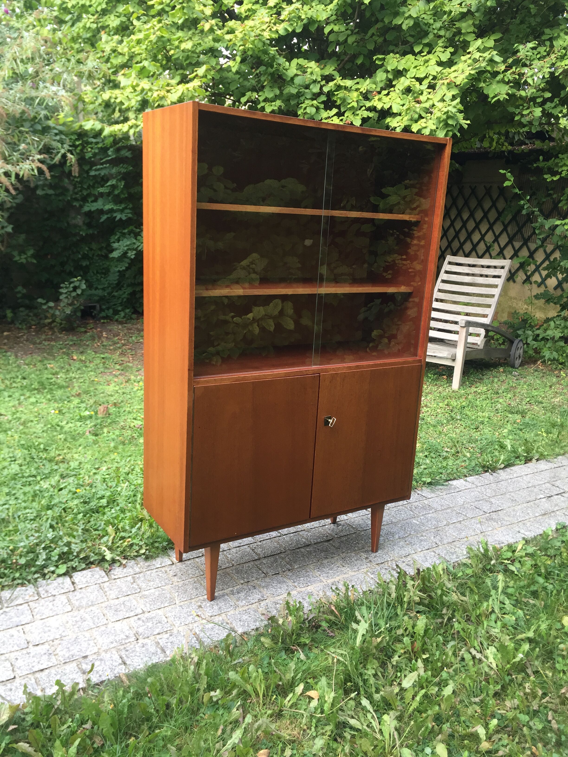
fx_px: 634
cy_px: 378
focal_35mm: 29
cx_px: 284
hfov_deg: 48.2
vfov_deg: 61.7
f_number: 2.2
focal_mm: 4.15
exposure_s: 1/100
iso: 50
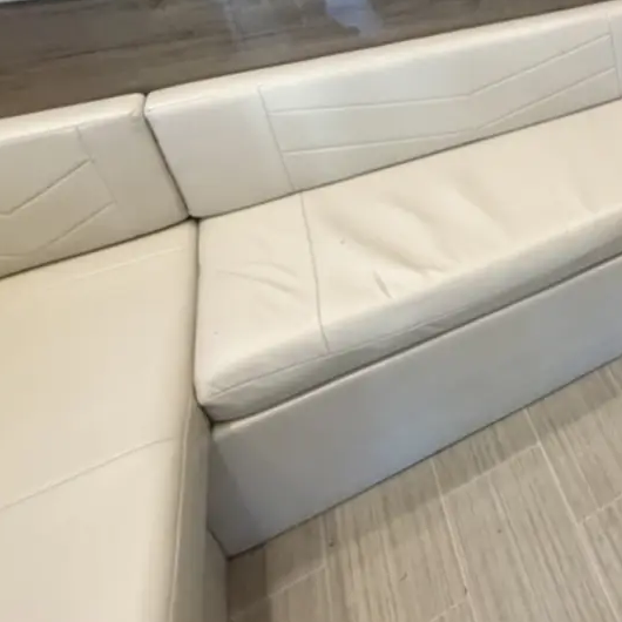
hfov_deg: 39.1
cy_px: 76
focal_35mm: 31
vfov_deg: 47.8
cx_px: 737
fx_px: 630
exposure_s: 1/60
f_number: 2.2
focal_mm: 2.22
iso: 400
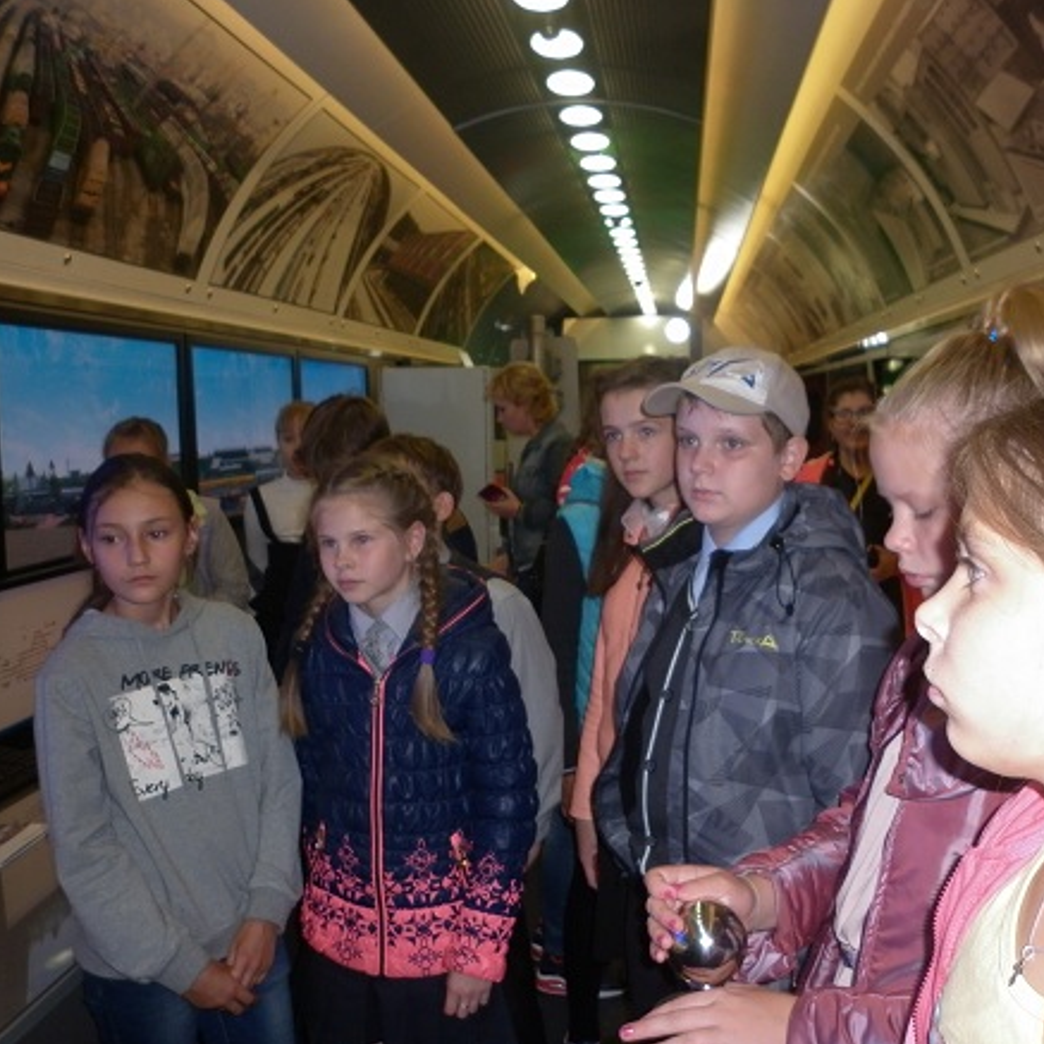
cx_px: 628
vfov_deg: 48.4
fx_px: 1160
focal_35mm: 34
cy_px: 528
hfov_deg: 48.2
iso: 100
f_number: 2.8
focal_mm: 5
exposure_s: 1/30
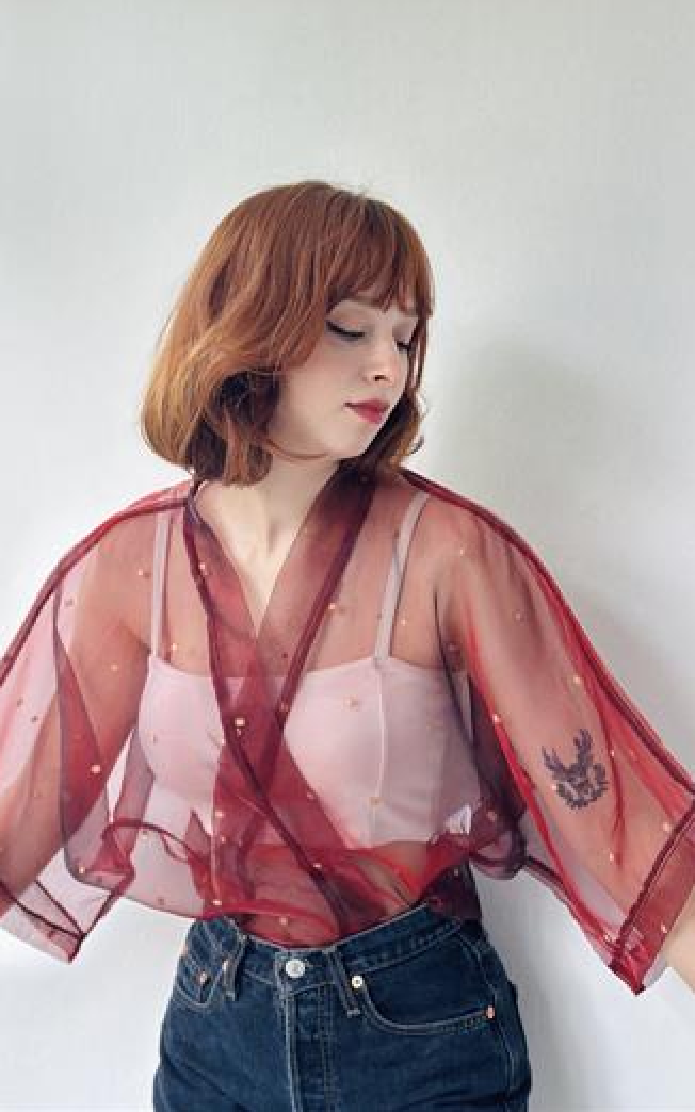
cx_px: 341
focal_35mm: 52
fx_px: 1577
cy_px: 546
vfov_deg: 38.9
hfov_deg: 24.9
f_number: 1.78
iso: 80
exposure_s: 1/185
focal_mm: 6.86
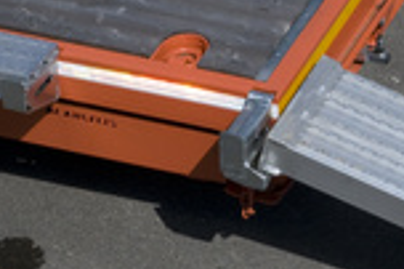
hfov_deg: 8.9
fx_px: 2545
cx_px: 526
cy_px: 67
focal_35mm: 227
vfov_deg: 6.0
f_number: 14
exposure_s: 1/250
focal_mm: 46
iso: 200
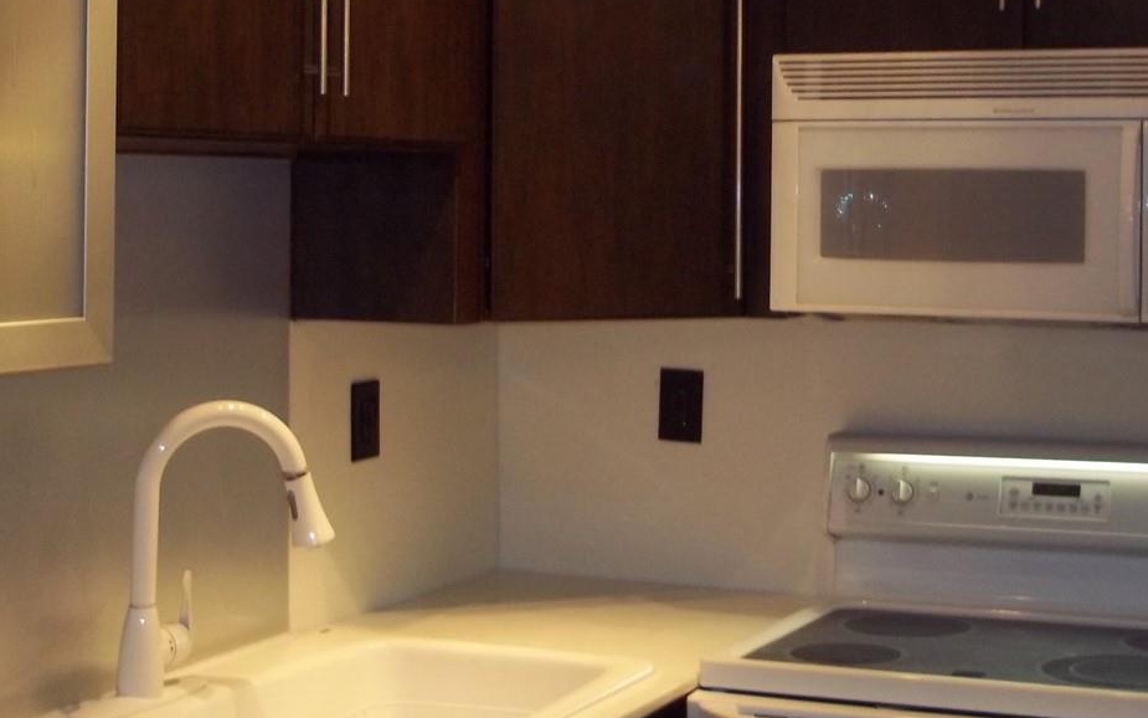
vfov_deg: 19.6
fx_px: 2065
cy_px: 174
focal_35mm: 66
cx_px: 654
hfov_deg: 31.0
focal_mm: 6.5
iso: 160
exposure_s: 1/30
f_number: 3.1
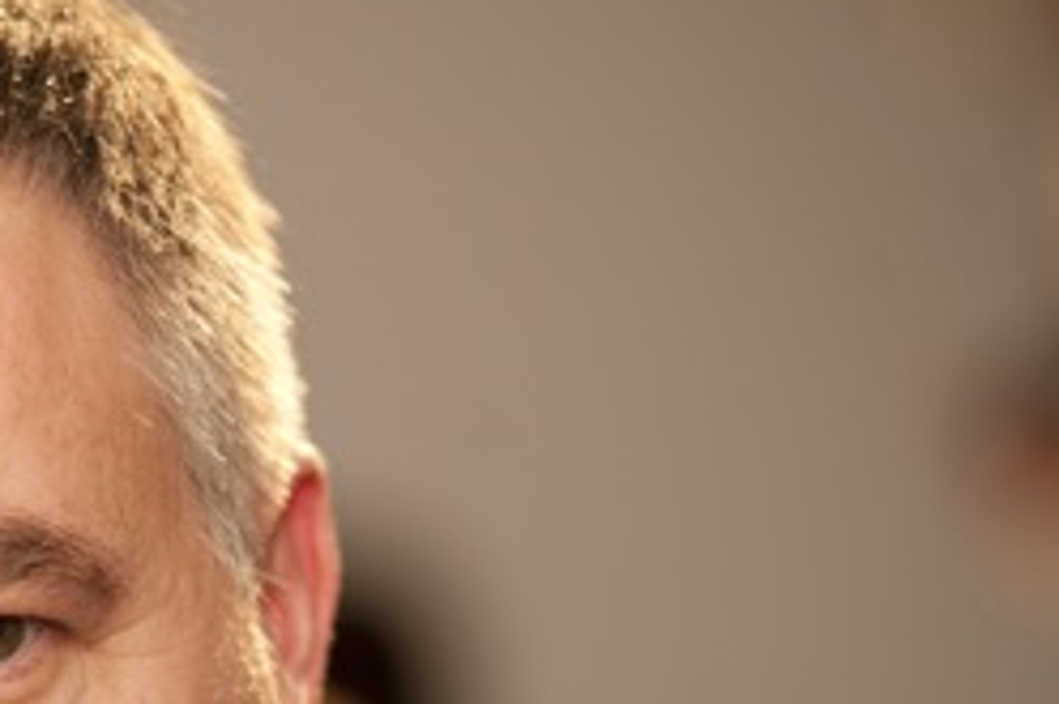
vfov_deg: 4.1
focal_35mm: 335
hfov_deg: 6.1
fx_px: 9848
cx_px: -60
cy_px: 730
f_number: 2.8
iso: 200
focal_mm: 130
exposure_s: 1/250
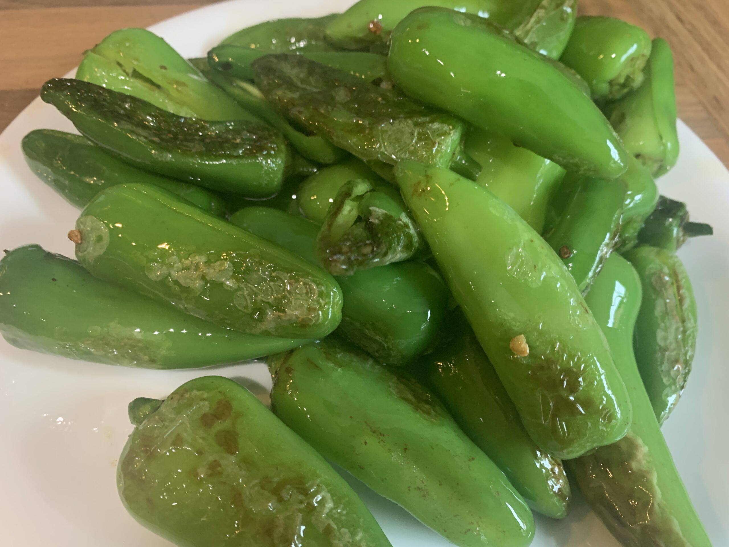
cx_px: 364
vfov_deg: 53.1
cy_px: 274
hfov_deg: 67.3
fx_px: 548
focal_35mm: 26
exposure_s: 1/33
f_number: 1.8
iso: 250
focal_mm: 4.25
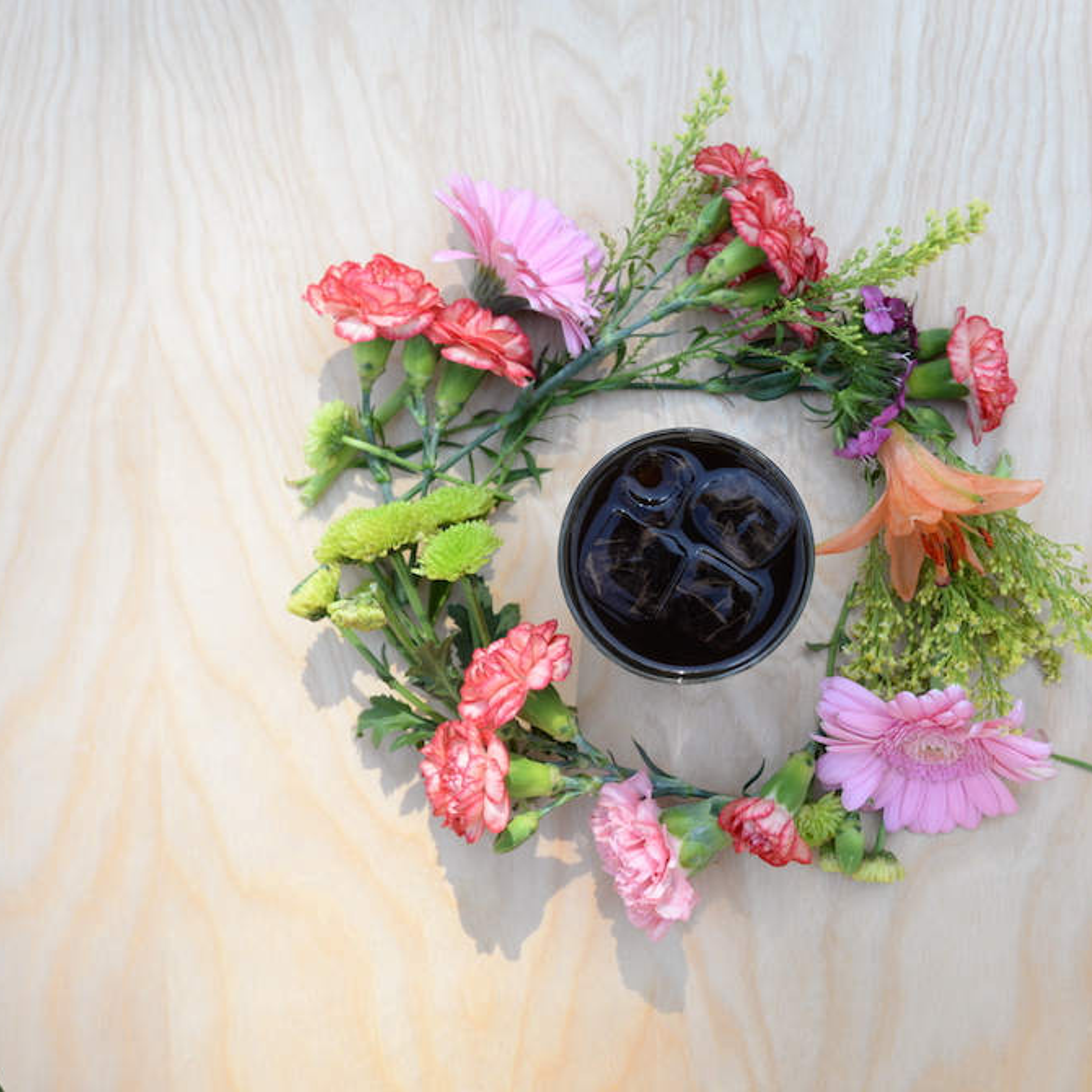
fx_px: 1856
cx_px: 709
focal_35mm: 52
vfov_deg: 32.8
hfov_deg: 32.6
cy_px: 556
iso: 400
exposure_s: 1/250
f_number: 8
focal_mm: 40
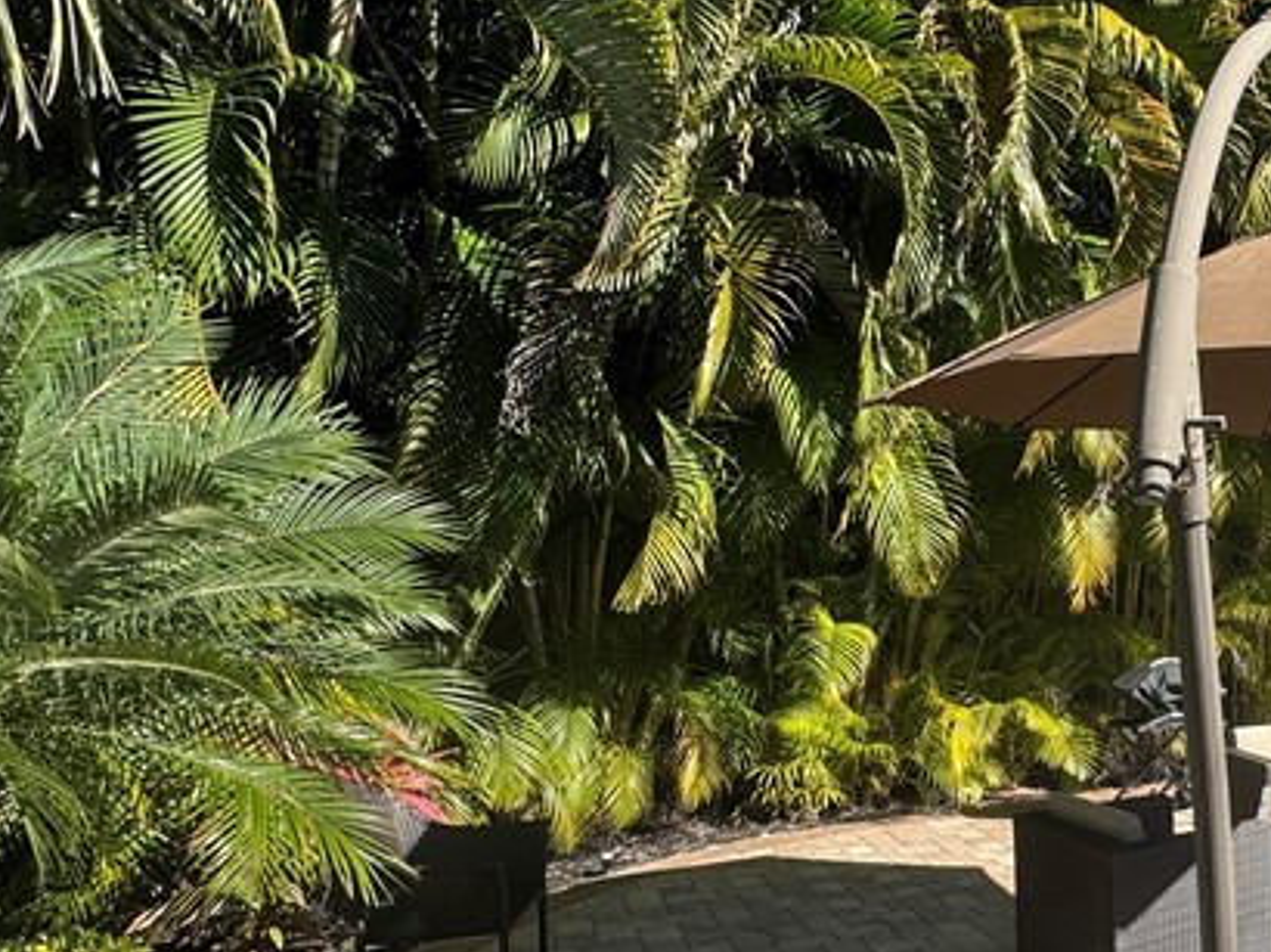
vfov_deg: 40.6
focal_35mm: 35
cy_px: 515
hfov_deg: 45.4
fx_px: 1284
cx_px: 1237
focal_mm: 2.22
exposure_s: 1/641
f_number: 2.2
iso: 40
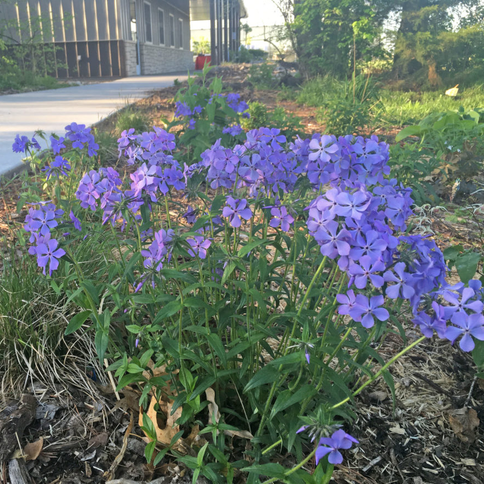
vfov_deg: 47.2
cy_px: 239
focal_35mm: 35
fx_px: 554
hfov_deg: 46.8
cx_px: 184
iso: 32
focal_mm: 4.15
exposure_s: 1/120
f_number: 2.2
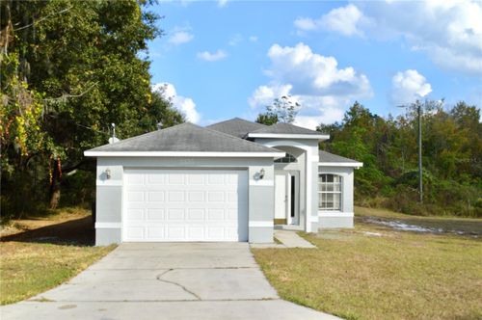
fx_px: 481
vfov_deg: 36.8
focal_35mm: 36
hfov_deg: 53.2
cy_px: 160
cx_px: 241
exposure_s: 1/250
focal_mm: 24
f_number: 8
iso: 100
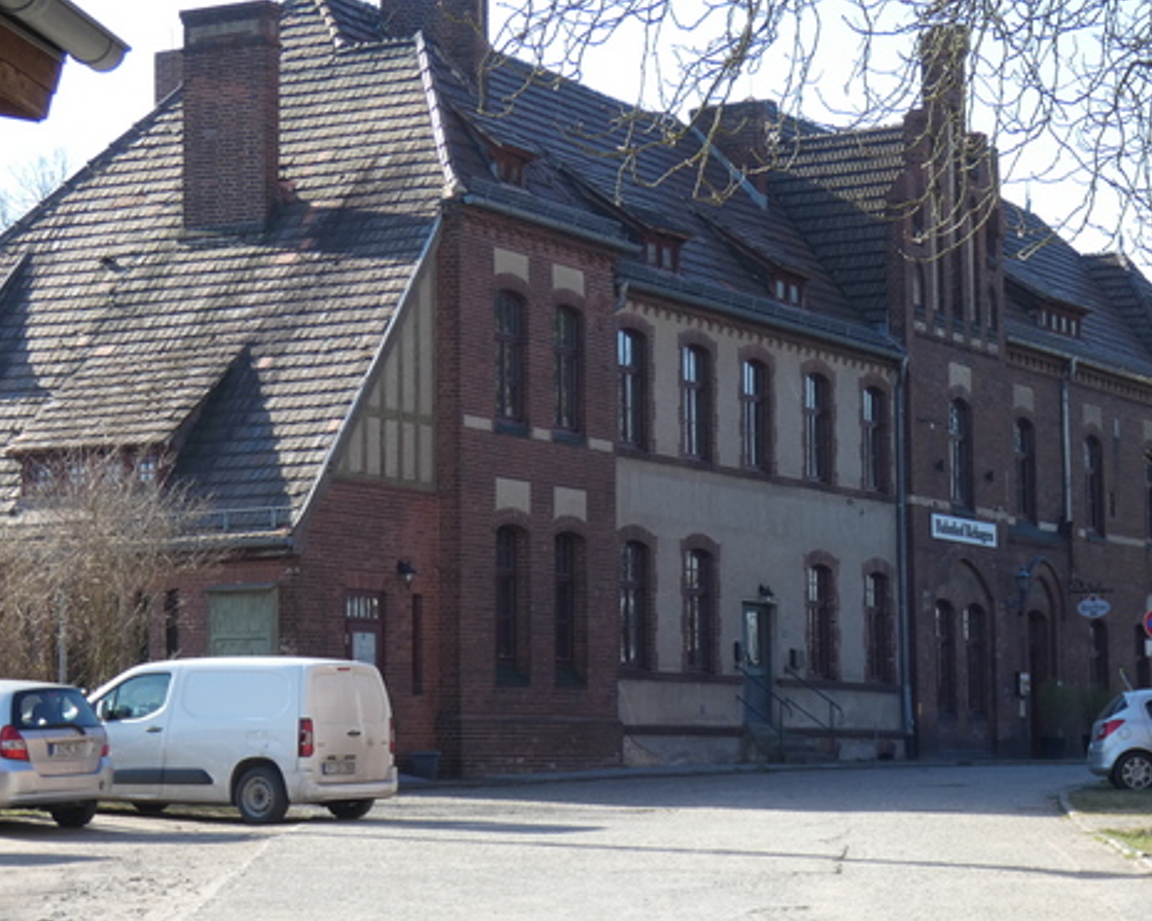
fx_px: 3306
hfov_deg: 19.7
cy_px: 390
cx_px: 683
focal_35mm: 97
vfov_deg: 15.9
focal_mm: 12.9
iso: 80
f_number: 4.3
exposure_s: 1/200
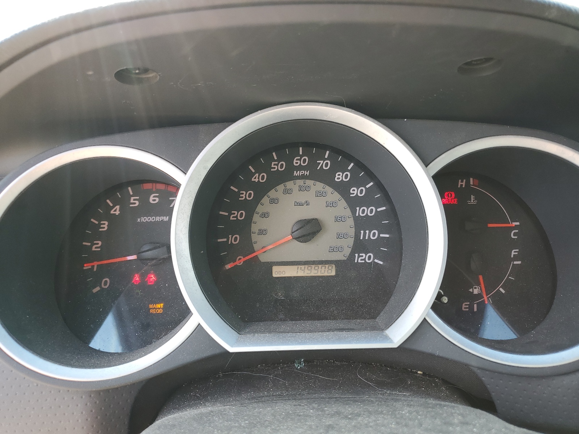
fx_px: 435
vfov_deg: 53.1
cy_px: 217
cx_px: 290
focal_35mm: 26
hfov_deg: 67.3
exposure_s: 1/120
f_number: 1.5
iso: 50
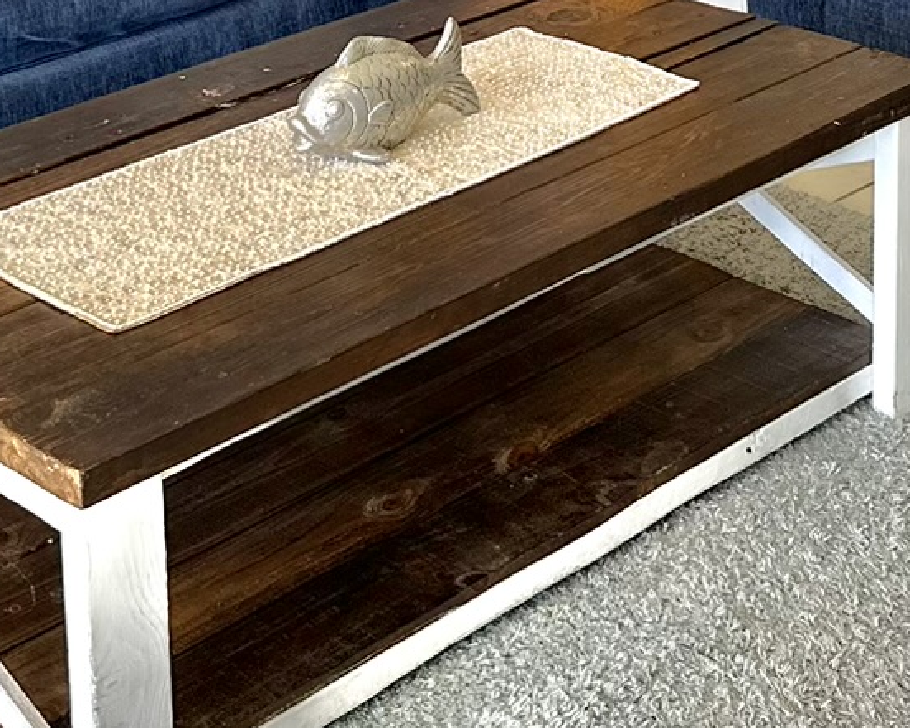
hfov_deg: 21.9
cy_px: -350
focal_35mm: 87
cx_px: 586
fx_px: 2344
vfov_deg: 16.2
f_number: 1.78
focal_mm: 6.86
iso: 100
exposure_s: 1/120
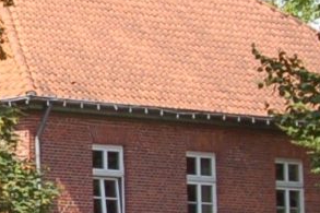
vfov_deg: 4.5
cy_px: 69
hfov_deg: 6.4
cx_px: -455
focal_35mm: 304
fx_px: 2701
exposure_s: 1/250
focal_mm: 30
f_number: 8
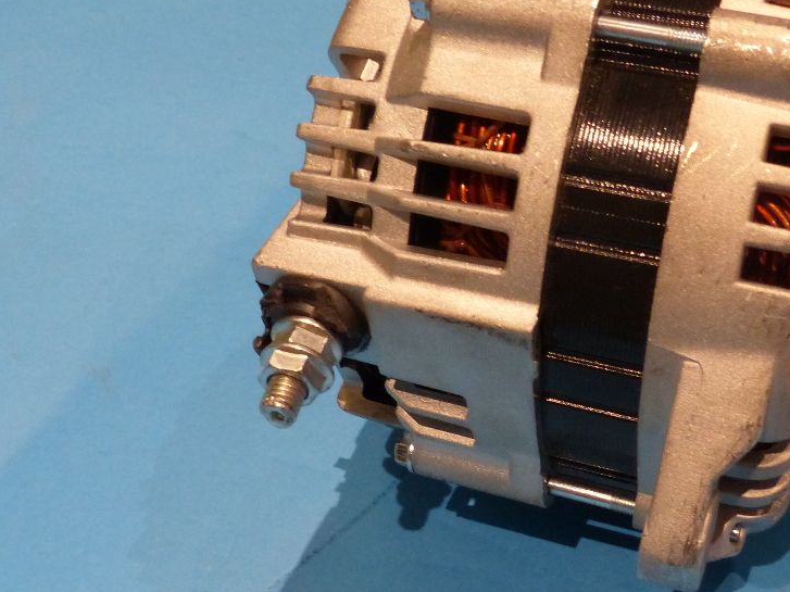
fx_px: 1004
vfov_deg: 32.6
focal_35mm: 44
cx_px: 575
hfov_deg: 41.9
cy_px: 387
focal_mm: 4.5
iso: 400
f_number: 2.8
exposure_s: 1/50
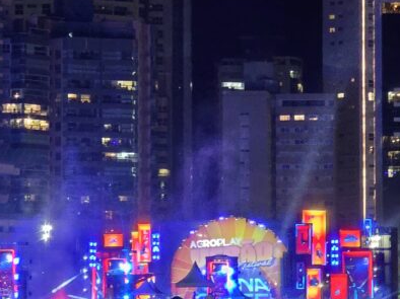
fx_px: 3453
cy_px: 137
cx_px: 57
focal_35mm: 299
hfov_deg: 6.6
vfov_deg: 5.0
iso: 2000
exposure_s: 1/33.3
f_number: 3.4
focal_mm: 18.6
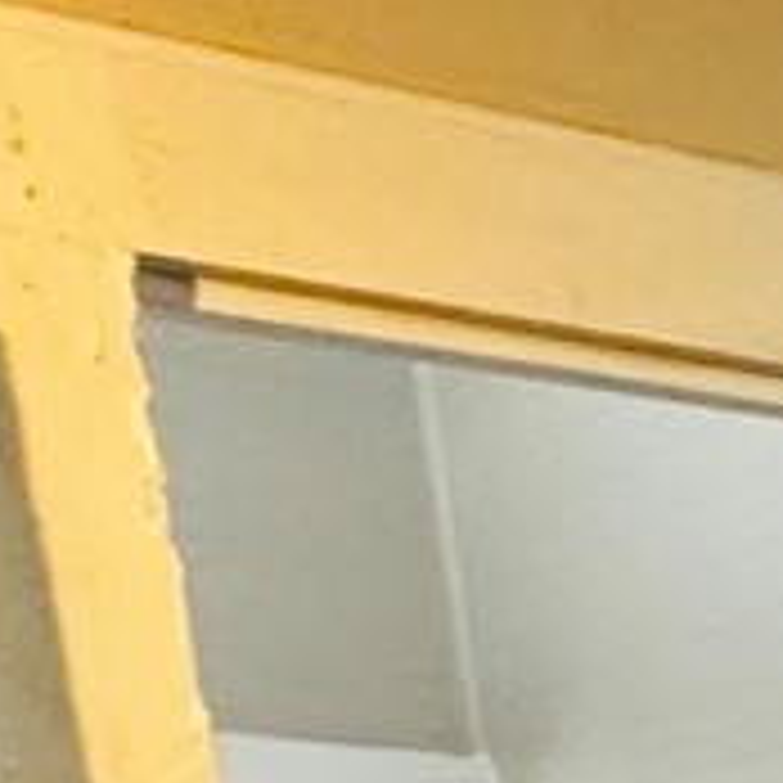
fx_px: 2917
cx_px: 2866
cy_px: 1652
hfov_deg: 9.0
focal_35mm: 114
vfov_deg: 12.9
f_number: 2.2
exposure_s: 1/60
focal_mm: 2.22
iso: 250
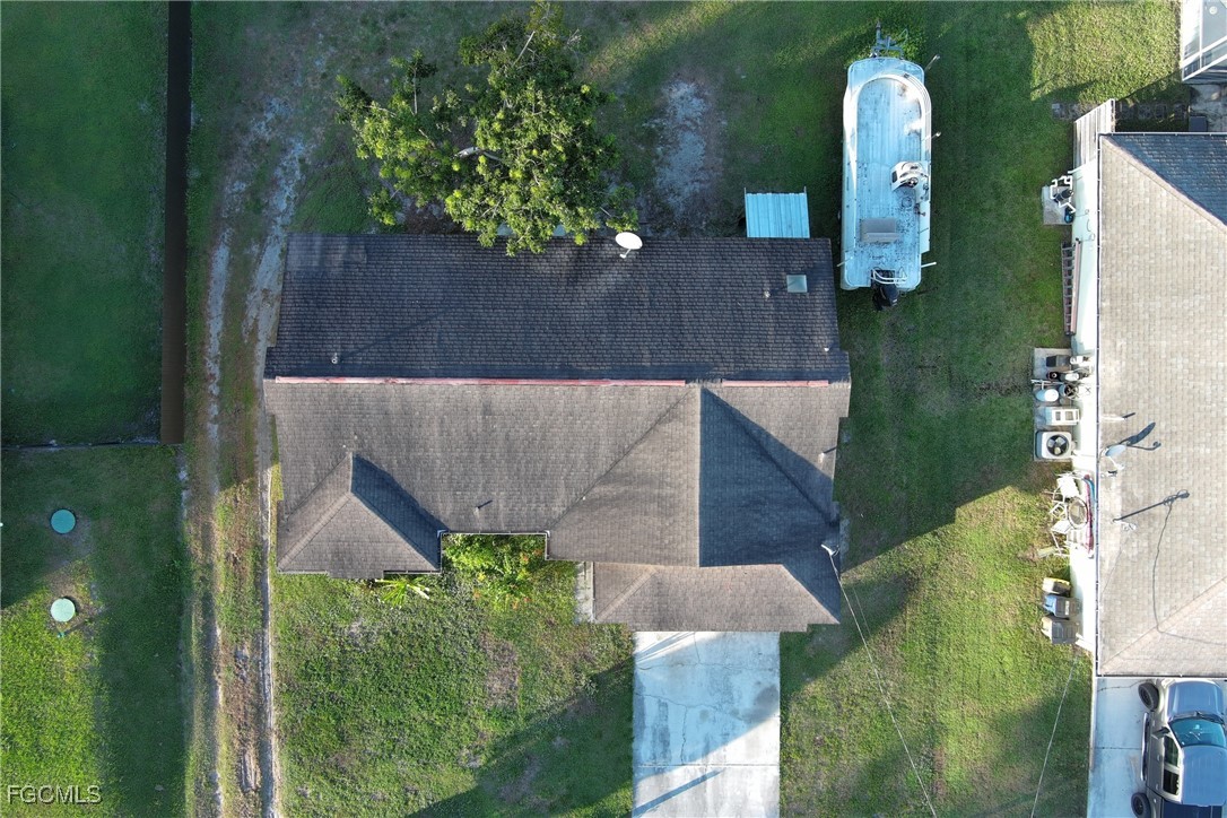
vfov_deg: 45.0
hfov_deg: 63.7
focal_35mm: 29
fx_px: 988
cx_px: 614
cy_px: 409
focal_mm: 10.57
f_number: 2.8
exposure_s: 1/25.1
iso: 131
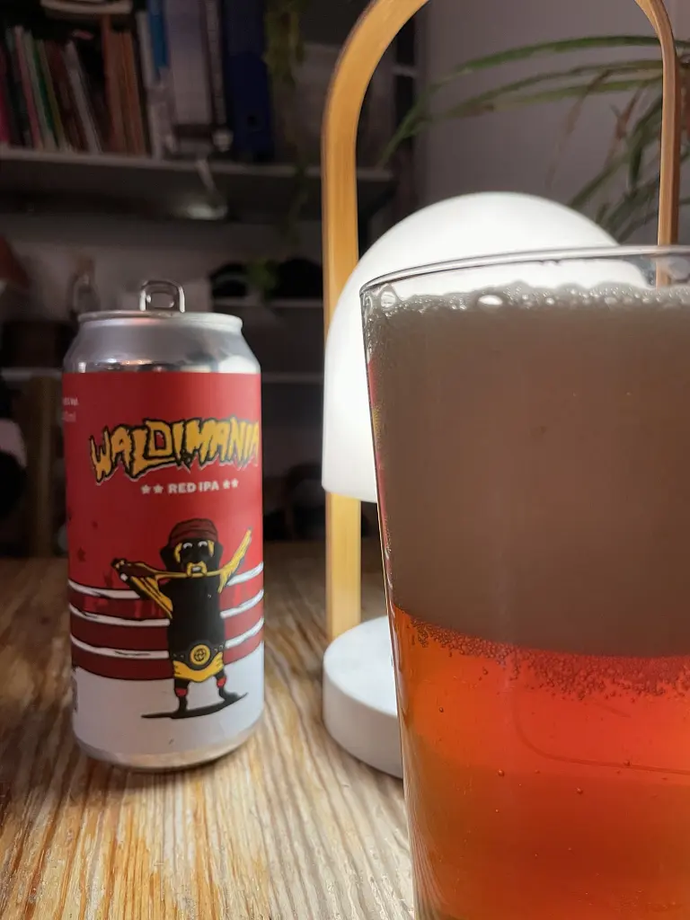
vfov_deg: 67.3
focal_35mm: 26
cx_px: 345
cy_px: 460
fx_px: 691
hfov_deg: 53.1
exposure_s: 1/49
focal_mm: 4.2
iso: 320
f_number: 1.6
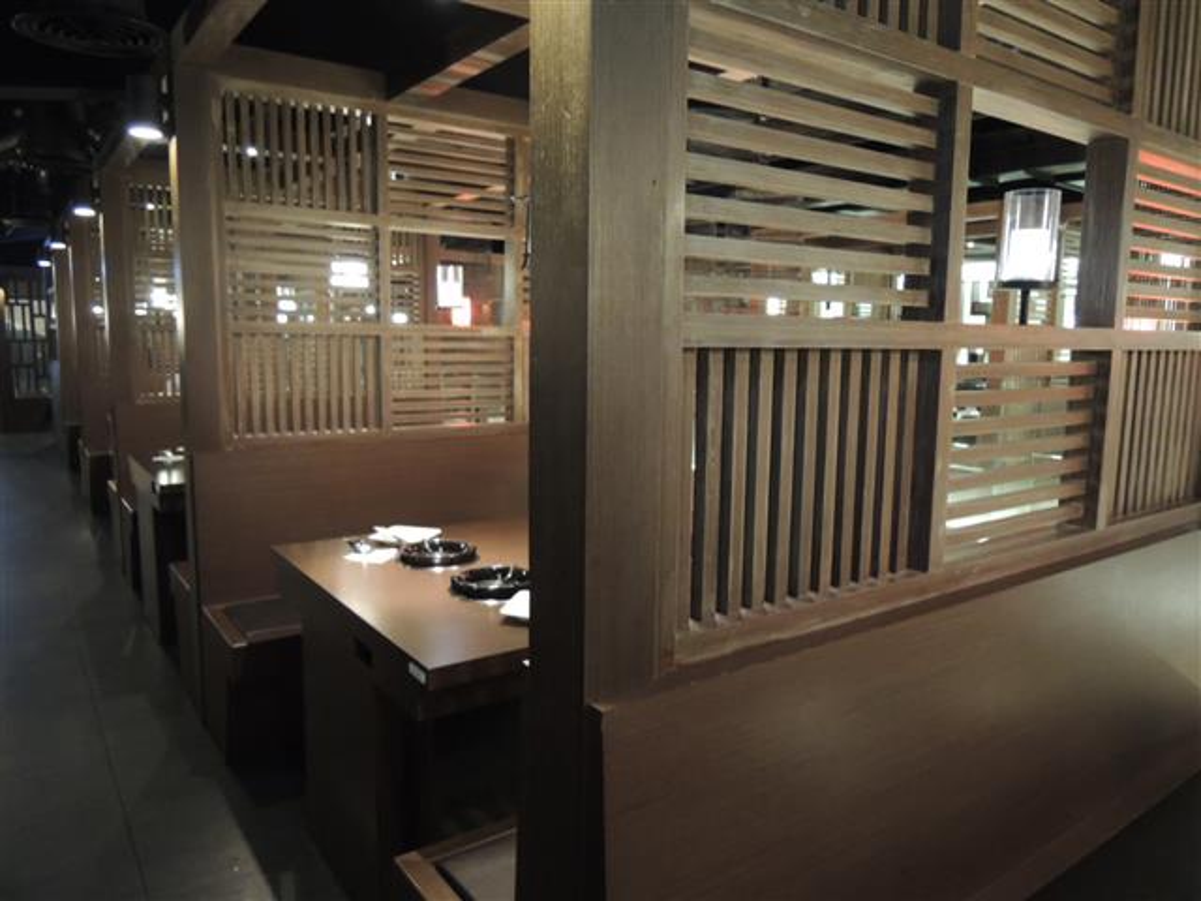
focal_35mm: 24
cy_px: 450
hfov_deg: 71.6
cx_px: 600
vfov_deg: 56.8
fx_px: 833
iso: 640
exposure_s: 1/8
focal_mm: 4.3
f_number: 2.2
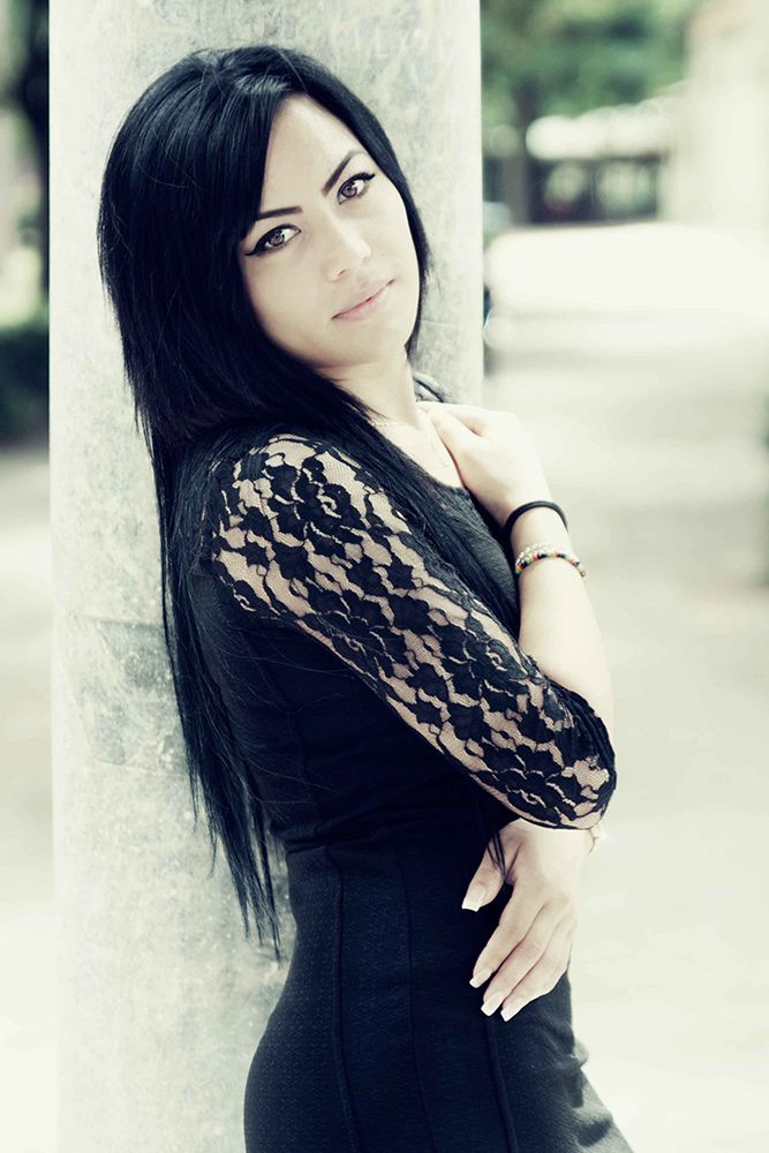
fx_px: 3363
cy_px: 576
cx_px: 384
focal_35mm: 105
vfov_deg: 19.5
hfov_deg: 13.0
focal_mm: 70
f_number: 2.8
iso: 400
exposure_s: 1/400
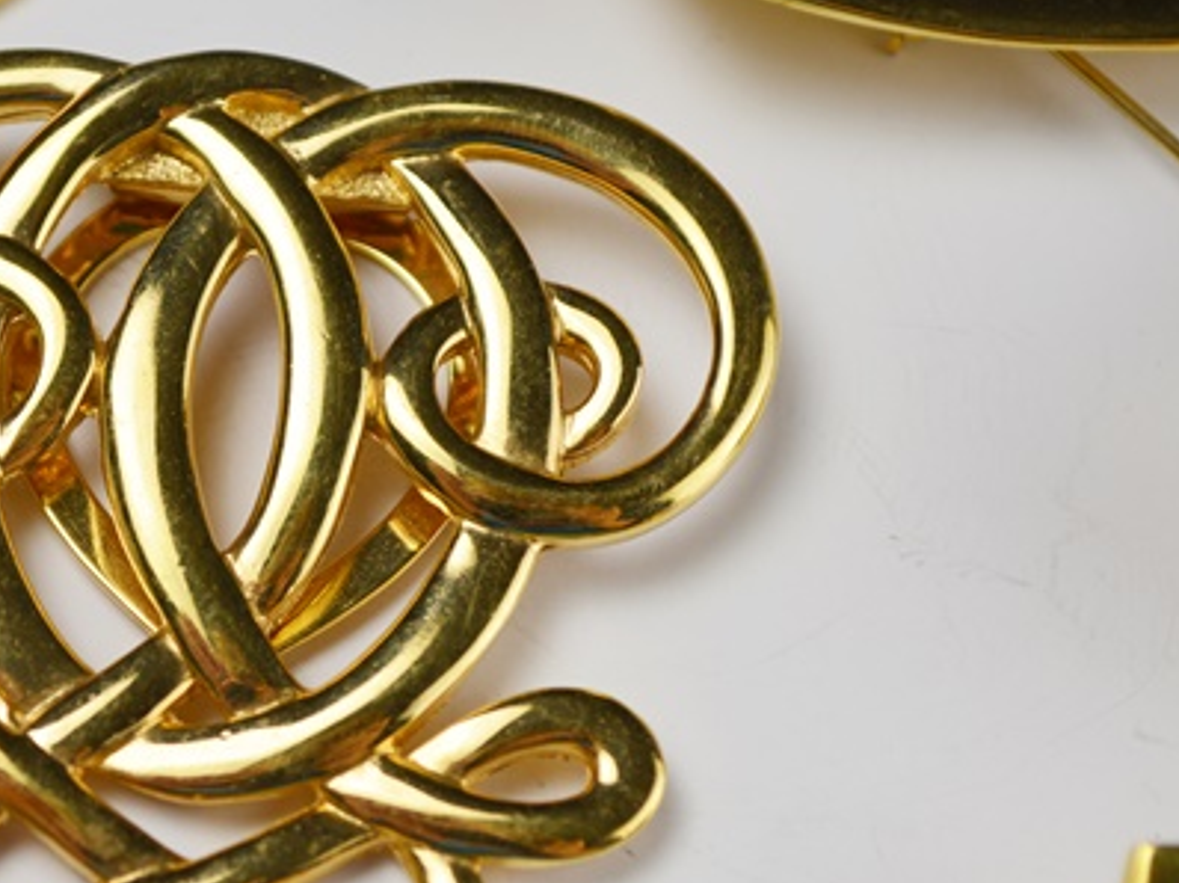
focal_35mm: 120
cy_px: 522
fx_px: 4075
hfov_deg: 16.4
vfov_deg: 12.4
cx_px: 296
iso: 200
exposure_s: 1/200
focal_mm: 55
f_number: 7.1
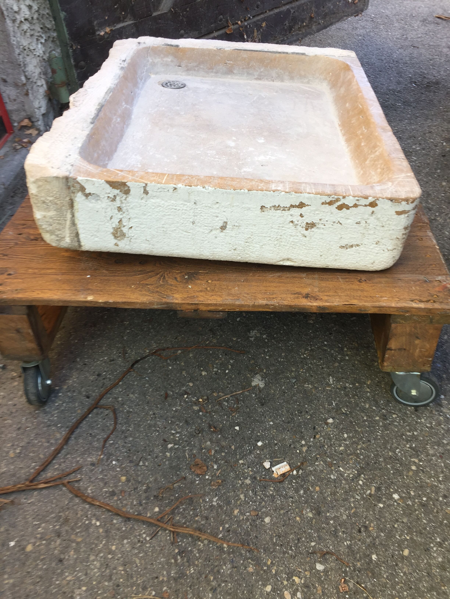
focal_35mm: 29
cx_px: 225
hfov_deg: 48.2
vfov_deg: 61.7
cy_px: 300
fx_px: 503
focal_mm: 4.15
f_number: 2.2
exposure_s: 1/100
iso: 32
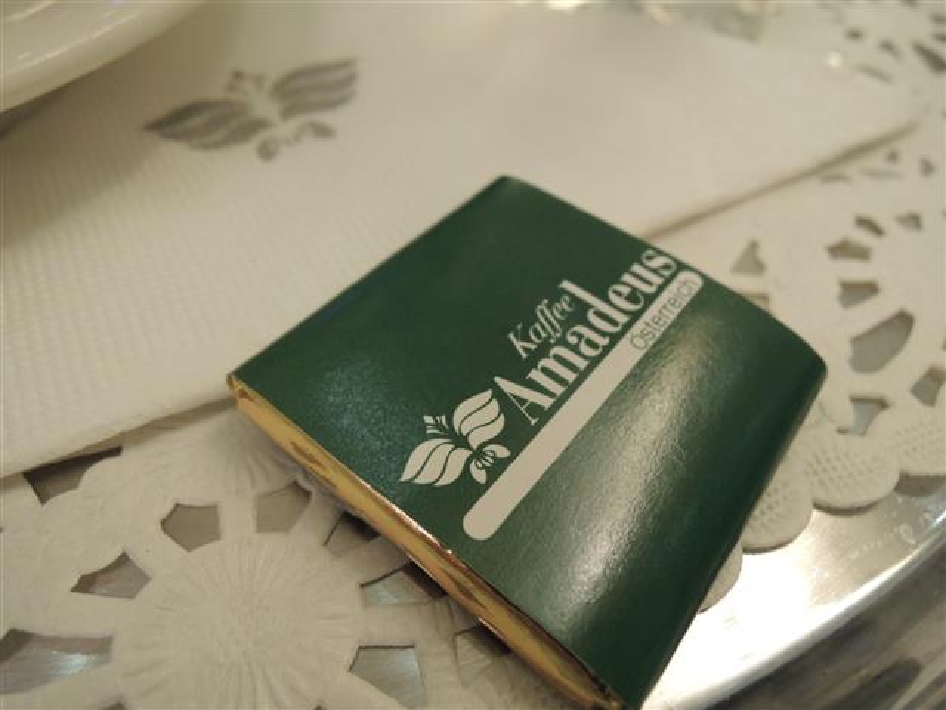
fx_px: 656
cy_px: 355
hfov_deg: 71.6
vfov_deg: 56.8
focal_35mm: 24
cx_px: 473
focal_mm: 4.3
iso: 360
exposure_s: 1/30
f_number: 2.8
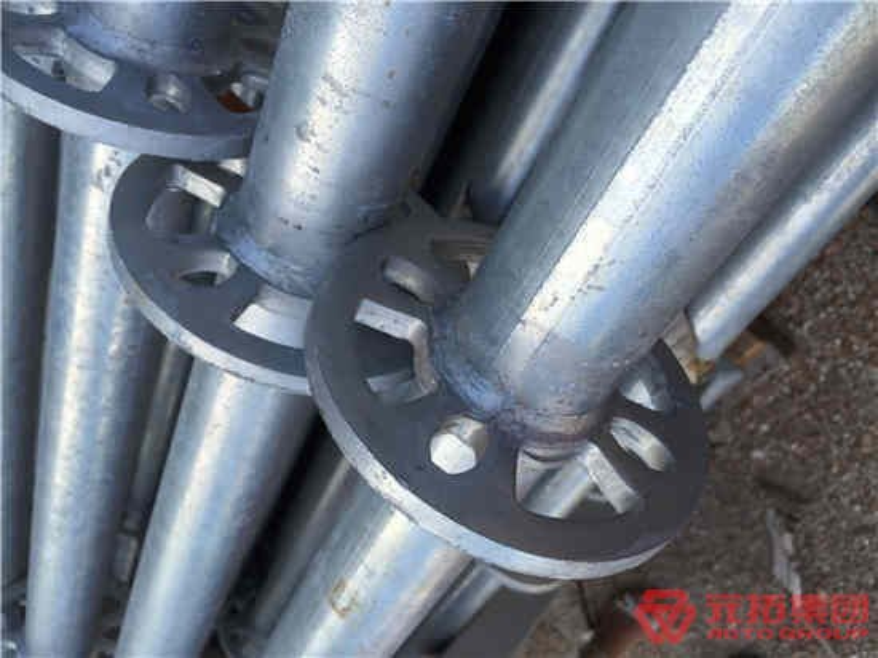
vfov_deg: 48.2
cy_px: 329
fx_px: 735
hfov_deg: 61.7
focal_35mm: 29
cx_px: 439
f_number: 2.2
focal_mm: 4.15
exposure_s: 1/670
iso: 32
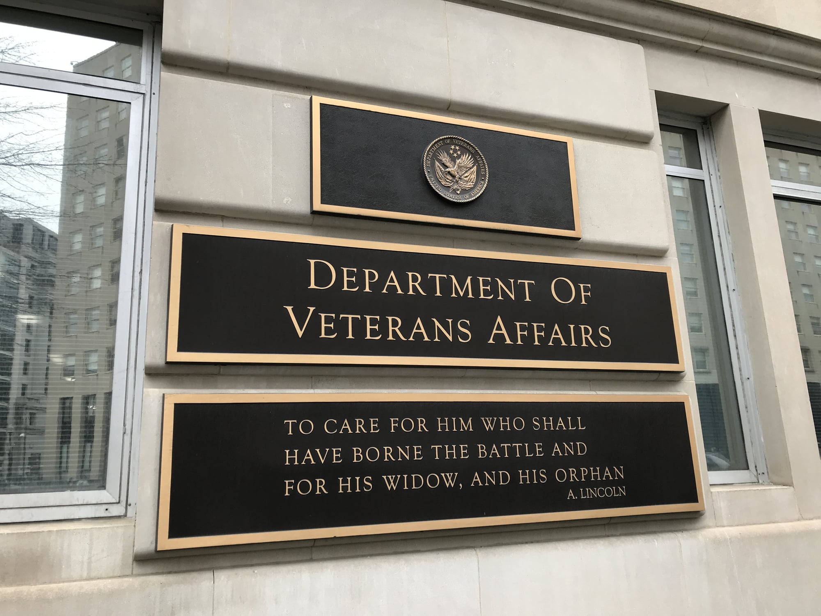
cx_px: 410
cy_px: 308
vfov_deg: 49.7
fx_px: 664
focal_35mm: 28
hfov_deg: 63.4
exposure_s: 1/460
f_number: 1.8
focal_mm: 3.99
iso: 20
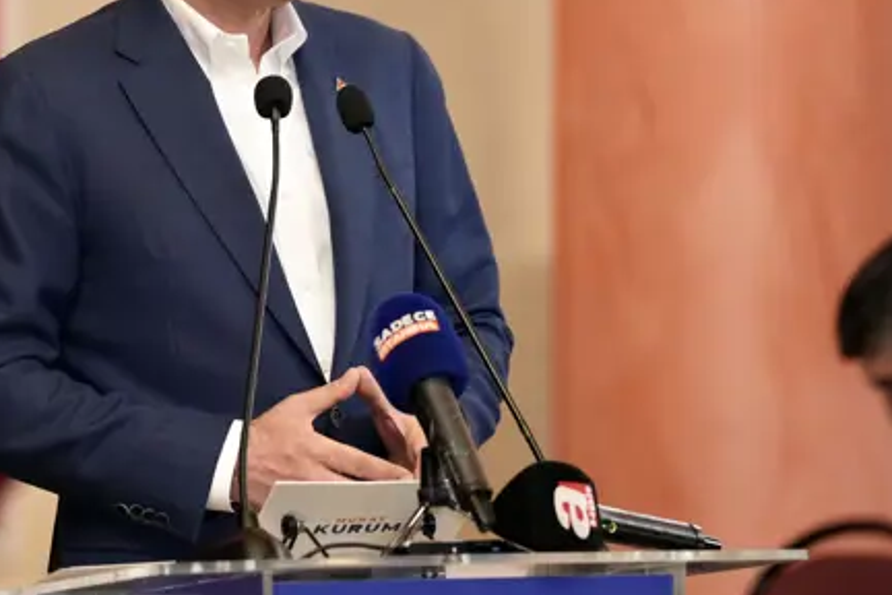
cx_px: 332
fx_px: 8572
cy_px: 96
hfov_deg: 6.0
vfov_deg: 4.0
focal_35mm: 346
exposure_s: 1/160
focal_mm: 176
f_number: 2.8
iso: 2000
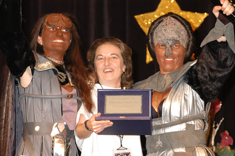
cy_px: 78
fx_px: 1957
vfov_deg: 4.6
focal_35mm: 300
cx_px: 118
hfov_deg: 6.9
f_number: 5
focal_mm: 200
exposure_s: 1/60
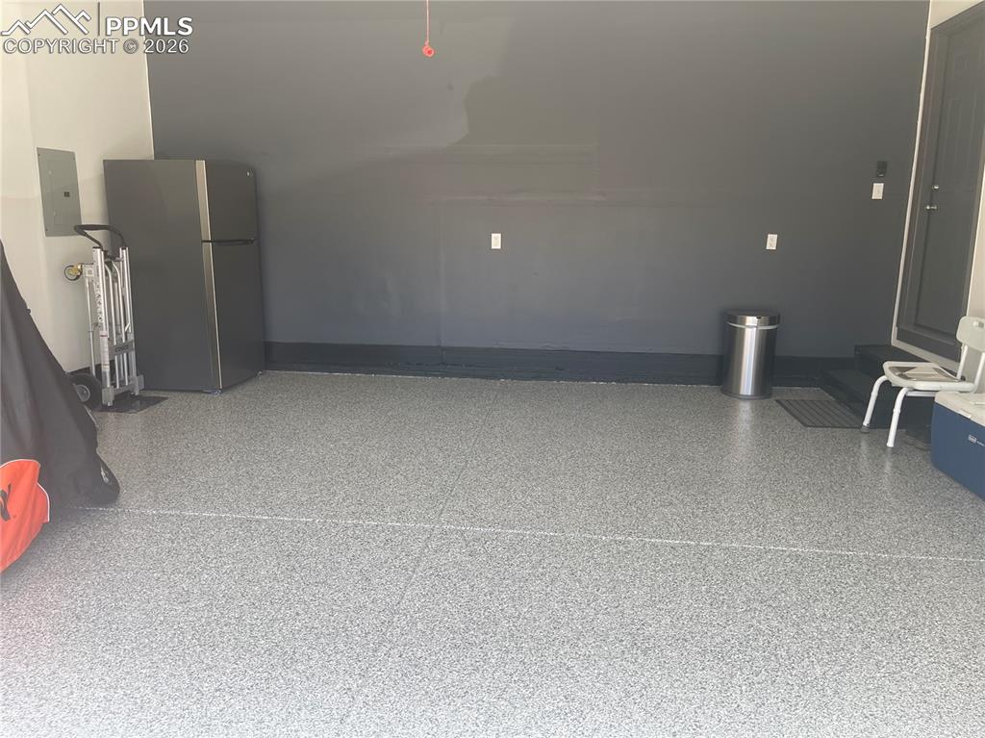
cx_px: 492
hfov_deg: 69.4
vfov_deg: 54.8
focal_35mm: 25
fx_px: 711
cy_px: 369
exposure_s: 1/238
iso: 32
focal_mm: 5.1
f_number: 1.6
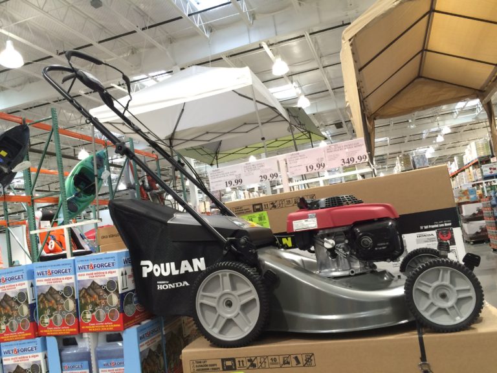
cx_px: 248
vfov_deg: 48.2
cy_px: 186
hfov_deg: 61.7
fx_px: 416
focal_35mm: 29
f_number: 2.2
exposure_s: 1/33
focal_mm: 4.15
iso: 100
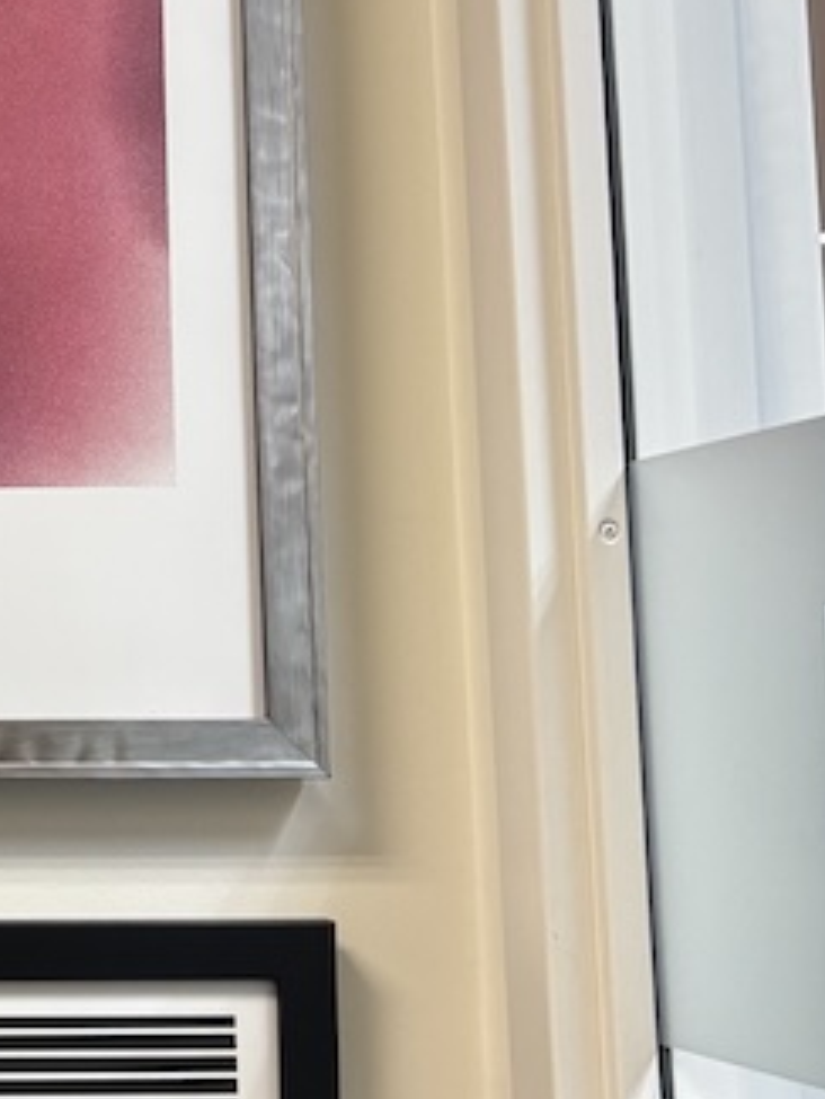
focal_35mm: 82
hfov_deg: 16.3
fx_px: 2604
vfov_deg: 23.8
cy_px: 467
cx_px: -456
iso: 160
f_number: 1.6
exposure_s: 1/60
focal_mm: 5.96
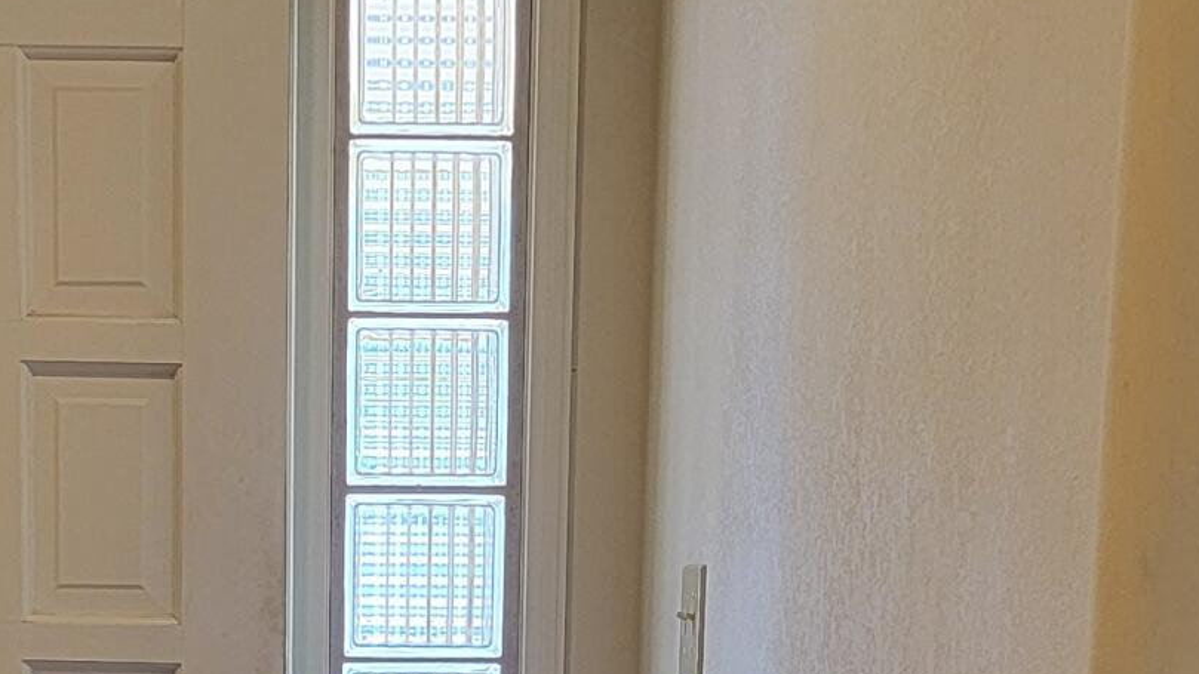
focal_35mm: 97
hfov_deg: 21.9
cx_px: 347
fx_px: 3084
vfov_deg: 11.8
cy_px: 1105
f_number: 1.8
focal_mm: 6.7
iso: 160
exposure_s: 1/120
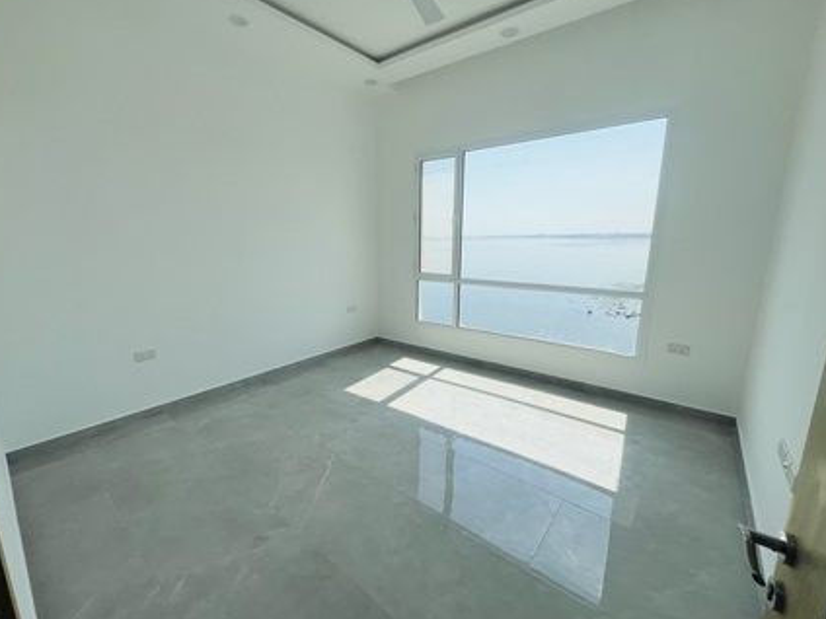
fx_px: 334
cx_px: 387
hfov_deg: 101.9
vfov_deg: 85.7
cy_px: 305
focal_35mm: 14
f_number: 1.8
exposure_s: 1/881
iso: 32
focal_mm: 1.57
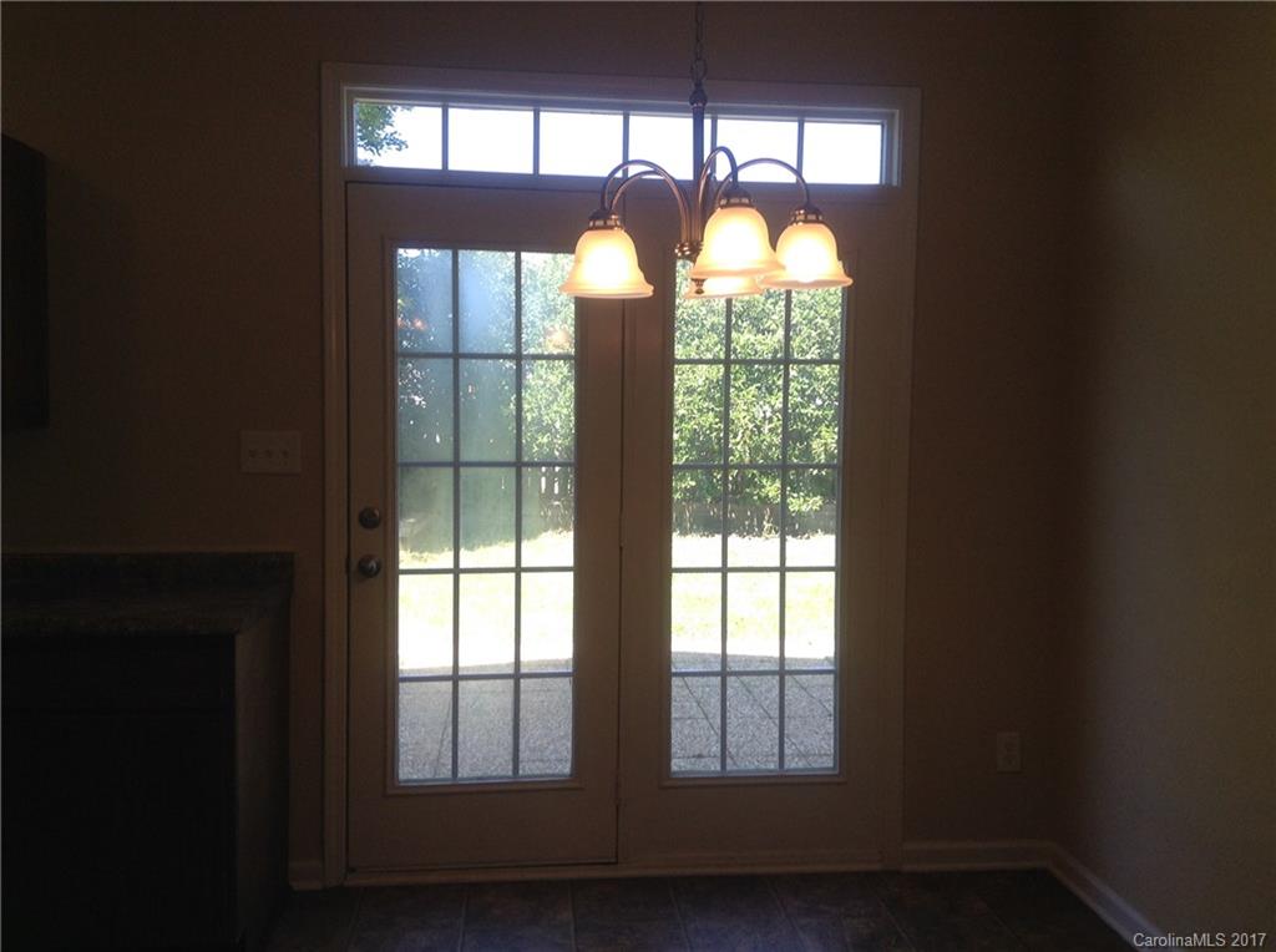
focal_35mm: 33
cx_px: 638
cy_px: 476
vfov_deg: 42.8
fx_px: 1214
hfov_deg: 55.4
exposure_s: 1/100
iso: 32
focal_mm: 3.3
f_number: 2.4
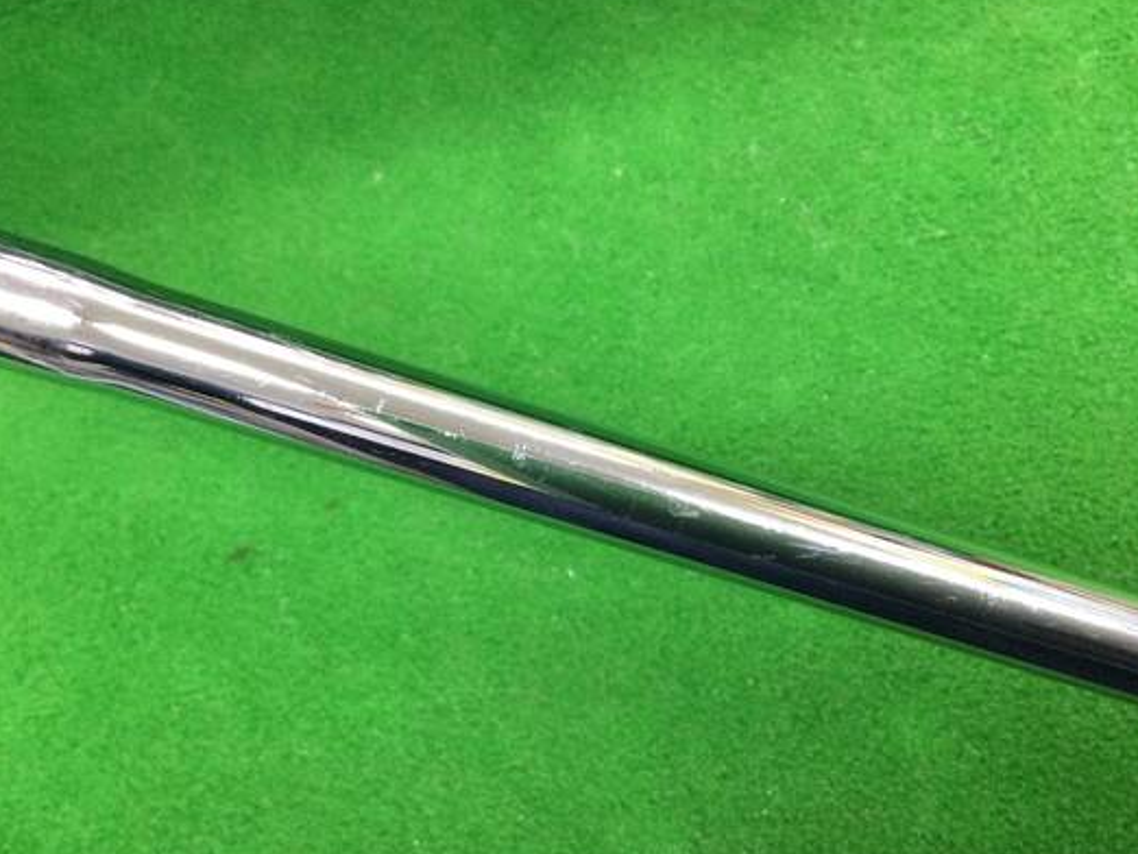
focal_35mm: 38
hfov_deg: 49.0
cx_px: 569
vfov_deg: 37.7
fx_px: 1250
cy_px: 460
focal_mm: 3.3
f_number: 2.4
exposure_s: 1/30
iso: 125
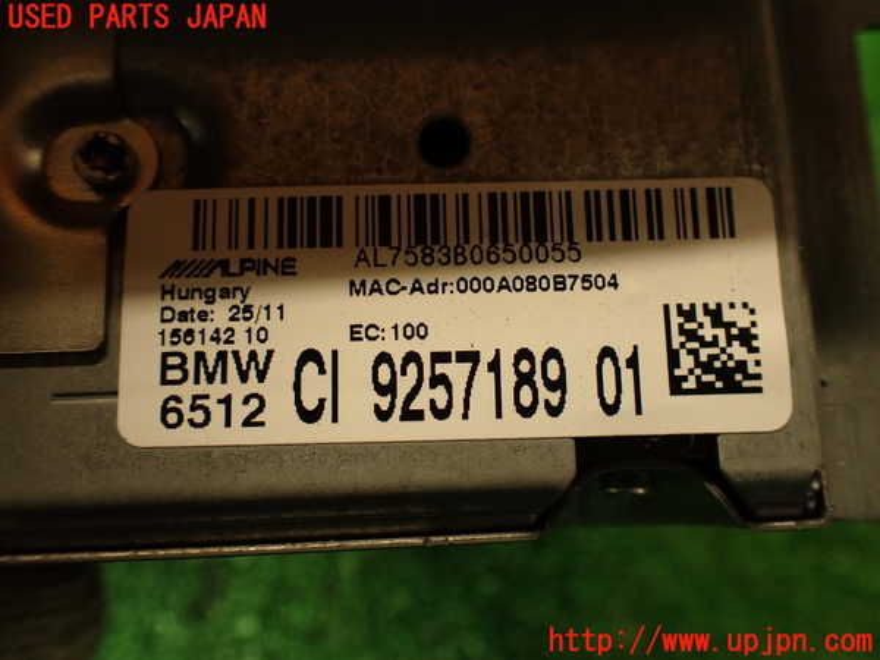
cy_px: 330
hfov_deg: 56.8
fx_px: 813
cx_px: 440
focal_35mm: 32
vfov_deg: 44.2
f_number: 2.4
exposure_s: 1/40
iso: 200
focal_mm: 5.79
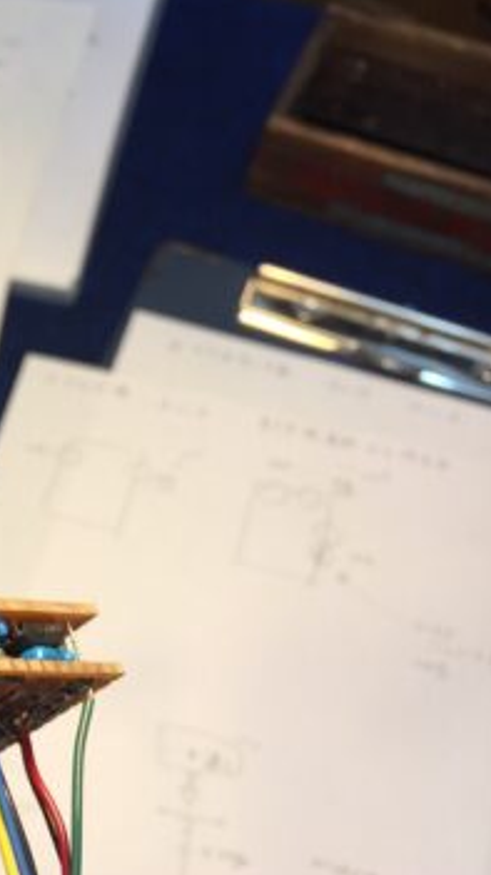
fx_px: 1043
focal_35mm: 45
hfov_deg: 23.9
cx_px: -112
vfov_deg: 45.5
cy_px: 455
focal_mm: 4.15
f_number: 2.2
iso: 32
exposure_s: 1/50
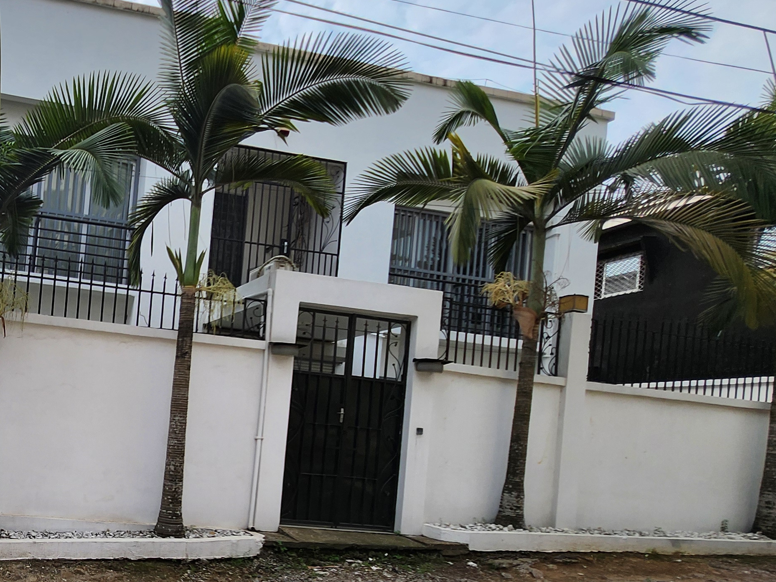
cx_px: 49
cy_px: 422
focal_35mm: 28
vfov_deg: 48.2
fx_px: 628
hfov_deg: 53.7
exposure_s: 1/904
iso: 32
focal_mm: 1.74
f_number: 2.2
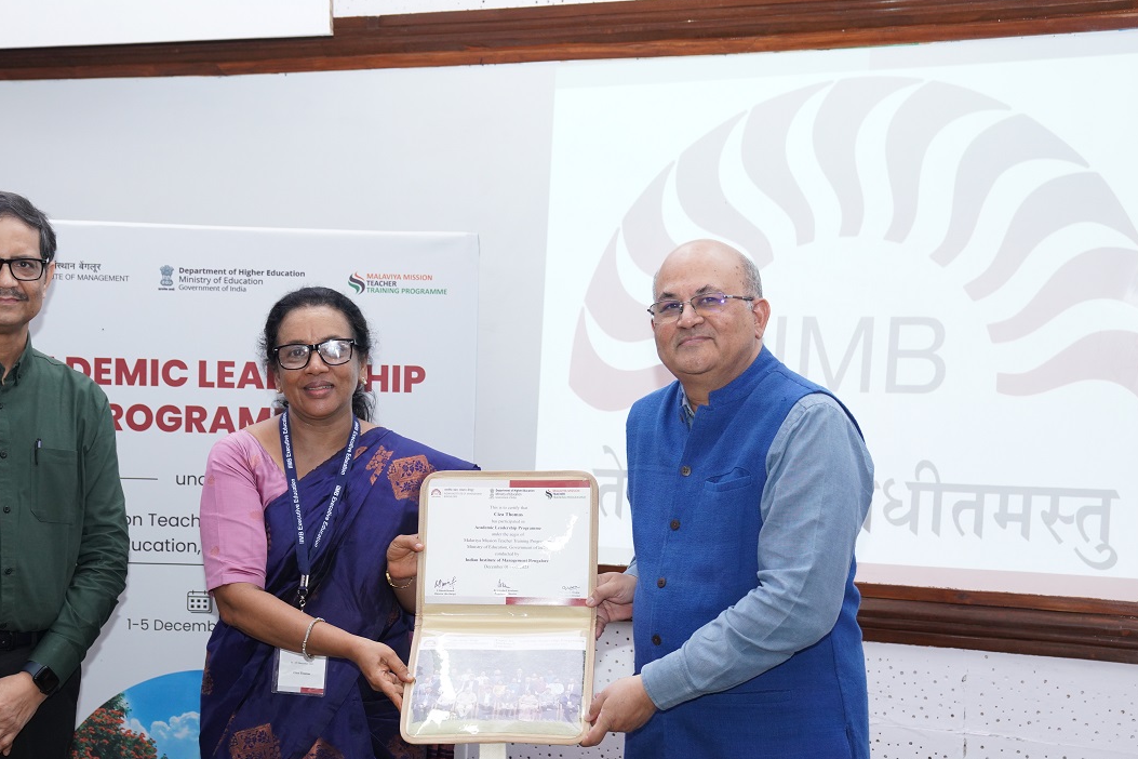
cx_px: 494
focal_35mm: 57
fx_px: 1802
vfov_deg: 23.6
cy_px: 529
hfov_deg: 35.0
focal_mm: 40
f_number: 3.5
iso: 1000
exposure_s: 1/160
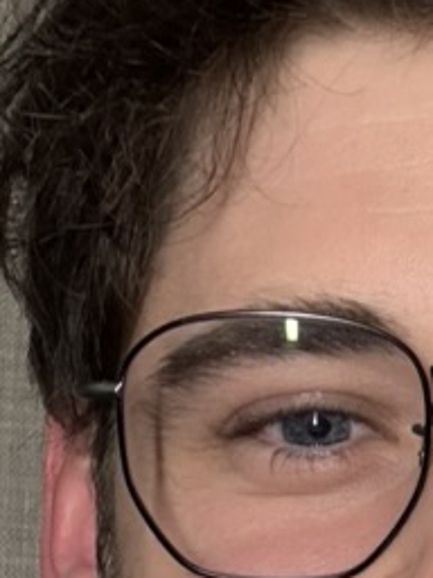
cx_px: 433
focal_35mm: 120
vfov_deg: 16.2
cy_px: 546
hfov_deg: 12.2
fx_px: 2001
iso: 250
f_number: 1.9
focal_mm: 2.69
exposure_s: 1/60
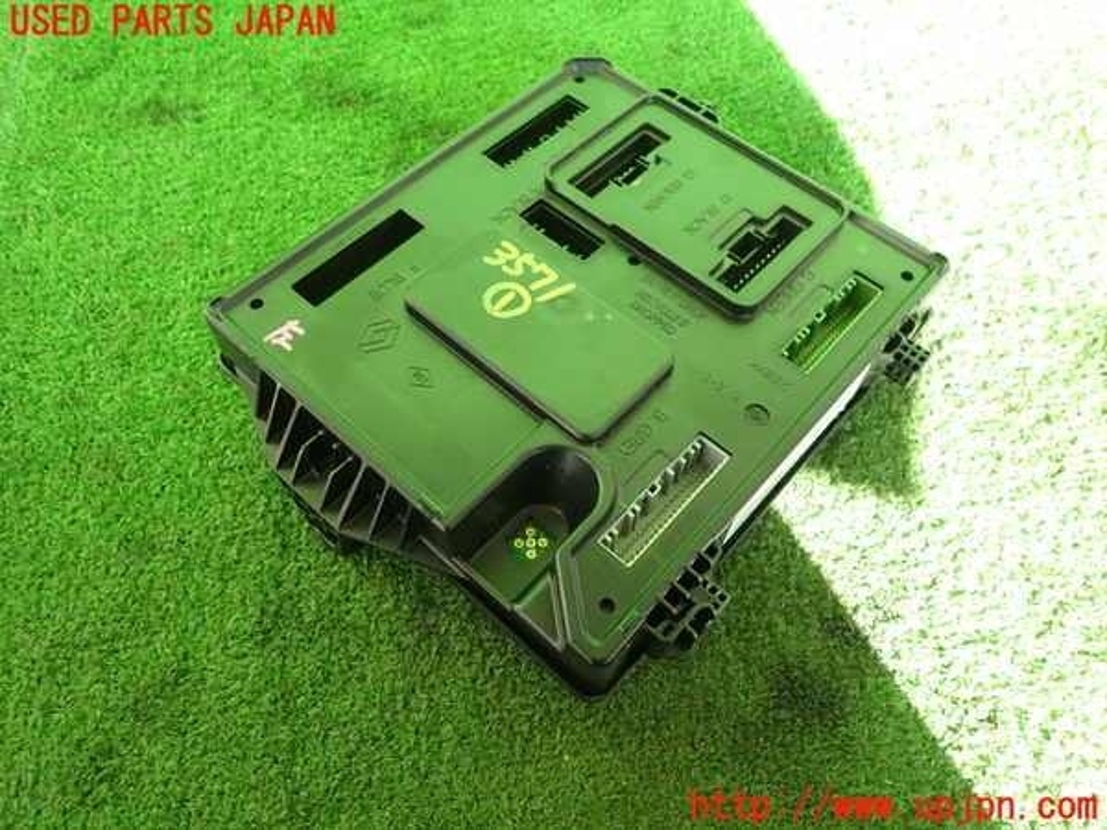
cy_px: 415
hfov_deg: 69.4
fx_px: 799
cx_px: 554
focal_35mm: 25
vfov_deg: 54.9
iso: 100
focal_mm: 4.5
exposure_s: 1/80
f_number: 2
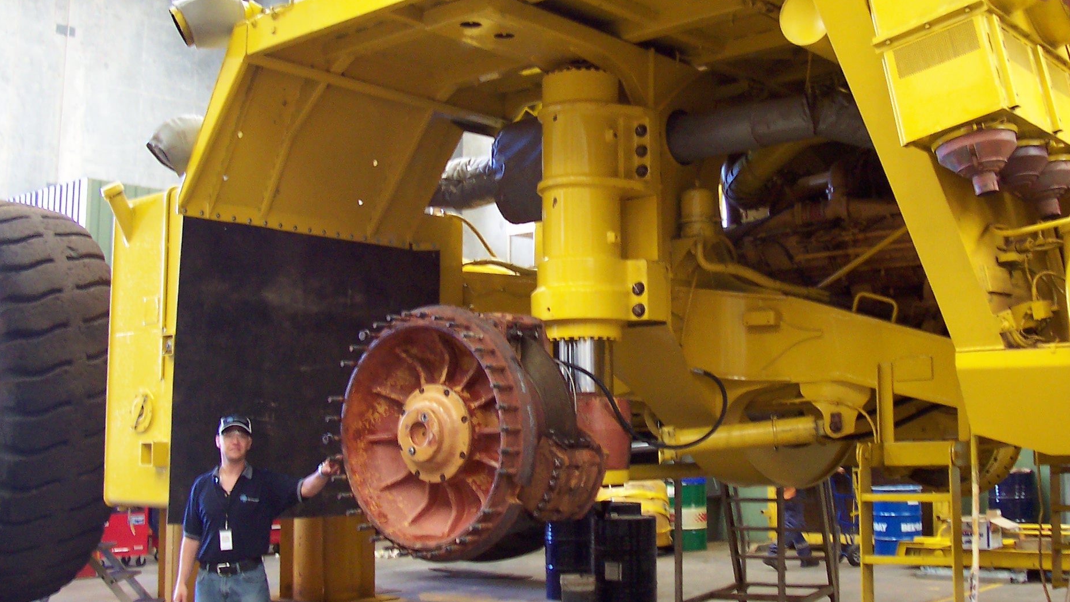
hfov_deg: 46.4
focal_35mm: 44
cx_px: 571
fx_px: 1248
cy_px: 219
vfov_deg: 27.0
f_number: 2.8
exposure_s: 1/20
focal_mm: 5.6
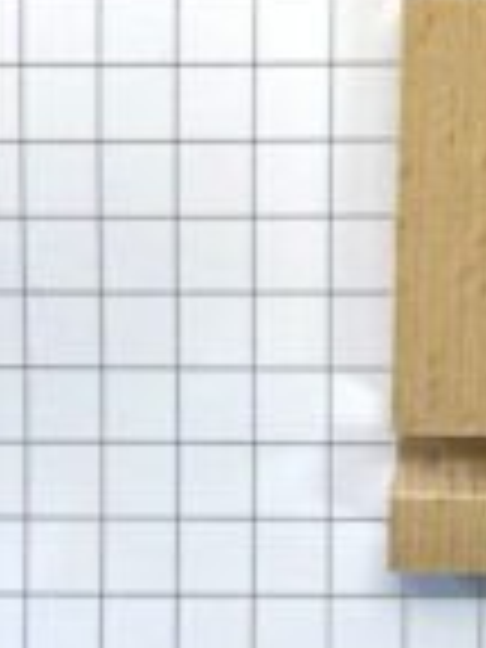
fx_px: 1348
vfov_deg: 24.5
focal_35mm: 72
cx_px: 554
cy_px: -130
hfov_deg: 19.5
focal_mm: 5.7
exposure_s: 1/117
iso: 32
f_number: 1.5
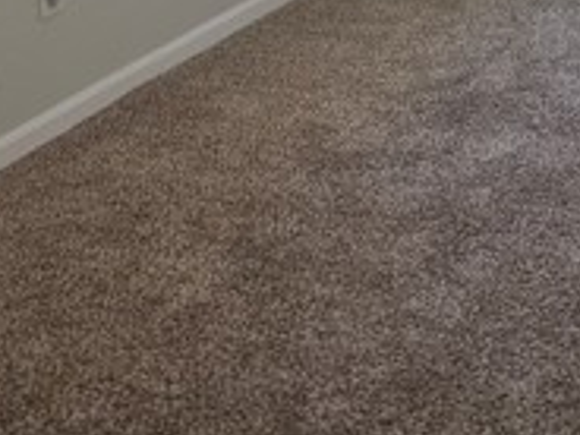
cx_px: 813
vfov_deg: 17.0
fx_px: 1340
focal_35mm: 80
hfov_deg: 21.4
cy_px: -186
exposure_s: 1/120
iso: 200
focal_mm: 6.3
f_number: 1.7
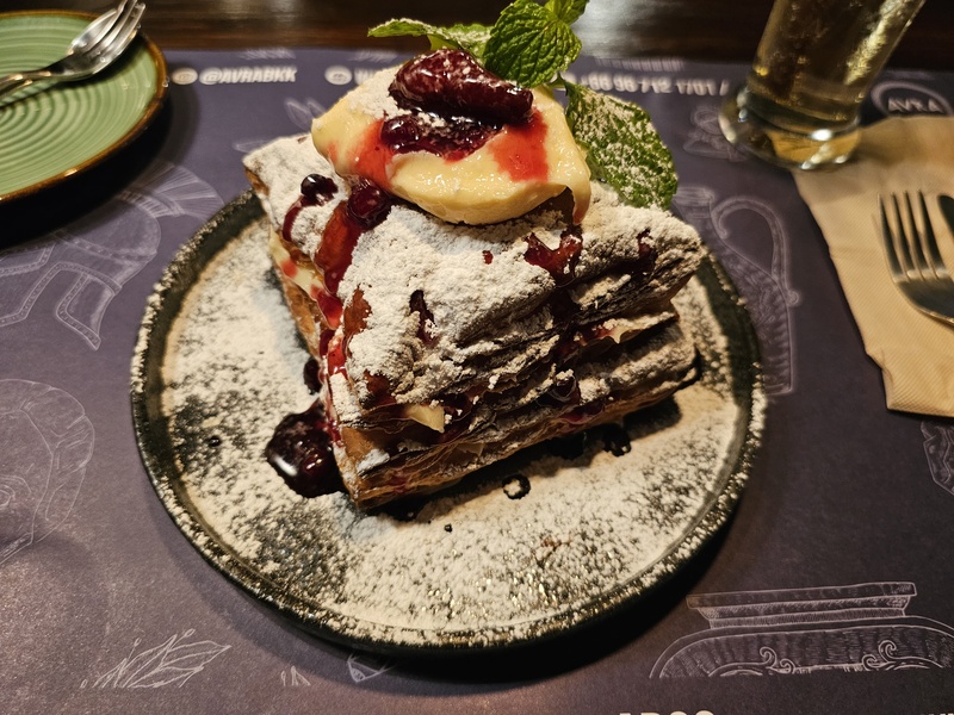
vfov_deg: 58.9
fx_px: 634
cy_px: 358
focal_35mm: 23
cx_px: 477
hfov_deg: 73.9
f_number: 1.7
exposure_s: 1/26
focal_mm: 6.3
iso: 500
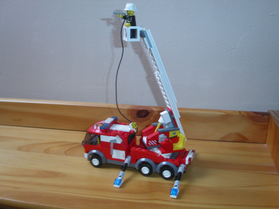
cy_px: 104
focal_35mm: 38
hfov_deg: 49.0
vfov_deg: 37.7
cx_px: 140
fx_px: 306
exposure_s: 1/30
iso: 100
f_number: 2.8
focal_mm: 7.8
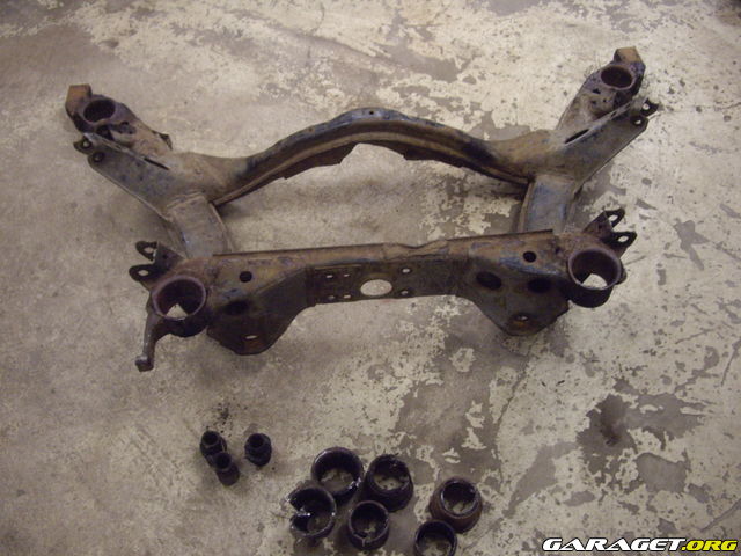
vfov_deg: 37.7
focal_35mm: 38
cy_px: 278
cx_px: 370
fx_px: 813
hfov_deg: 49.0
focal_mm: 7.9
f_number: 2.8
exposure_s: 1/40
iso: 400
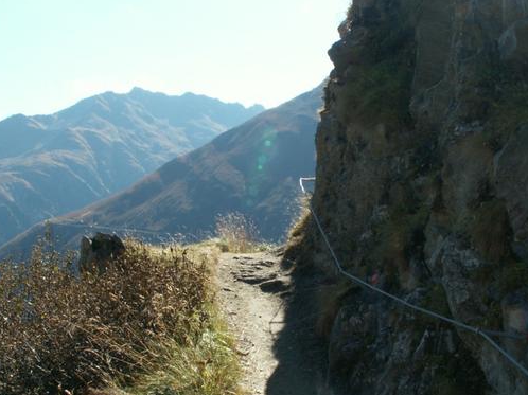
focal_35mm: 45
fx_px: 686
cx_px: 245
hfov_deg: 42.1
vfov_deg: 32.1
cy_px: 233
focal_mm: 5.86
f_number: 8
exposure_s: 1/60
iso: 50
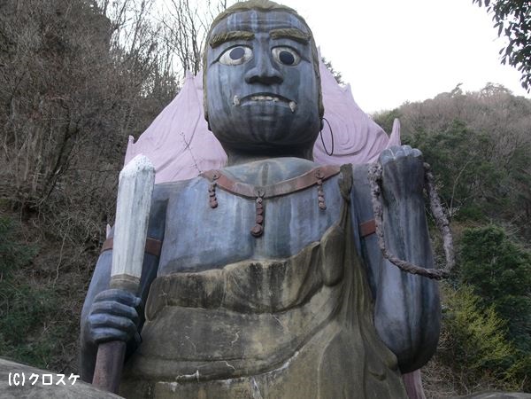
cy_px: 200
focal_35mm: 35
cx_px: 266
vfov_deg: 40.7
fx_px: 537
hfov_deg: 52.6
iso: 80
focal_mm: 7.4
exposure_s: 1/50
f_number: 2.8
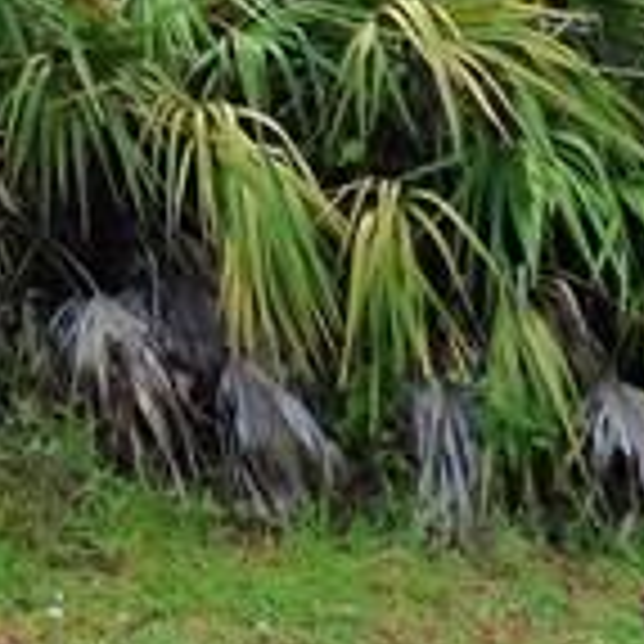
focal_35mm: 127
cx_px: -513
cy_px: -698
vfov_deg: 12.0
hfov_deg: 12.5
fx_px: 2673
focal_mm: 3.58
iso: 160
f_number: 2.8
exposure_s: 1/640
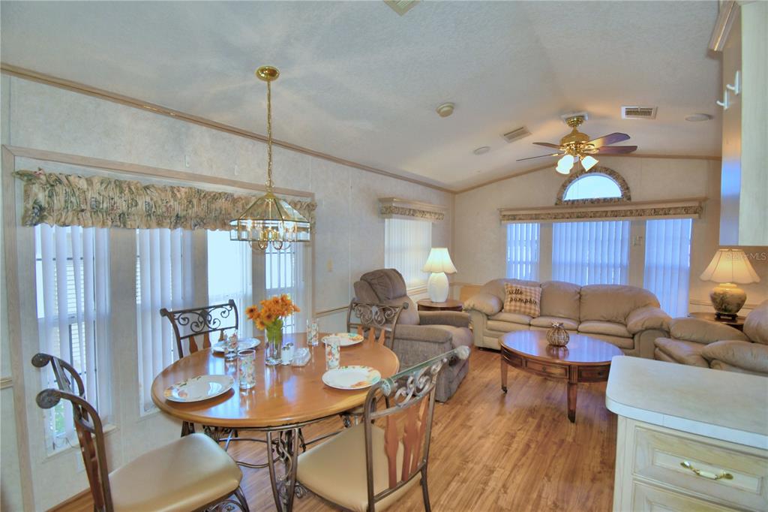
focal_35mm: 15
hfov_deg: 100.4
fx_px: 320
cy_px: 256
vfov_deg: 77.3
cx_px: 384
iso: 200
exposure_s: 1/60
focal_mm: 10
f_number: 4.5
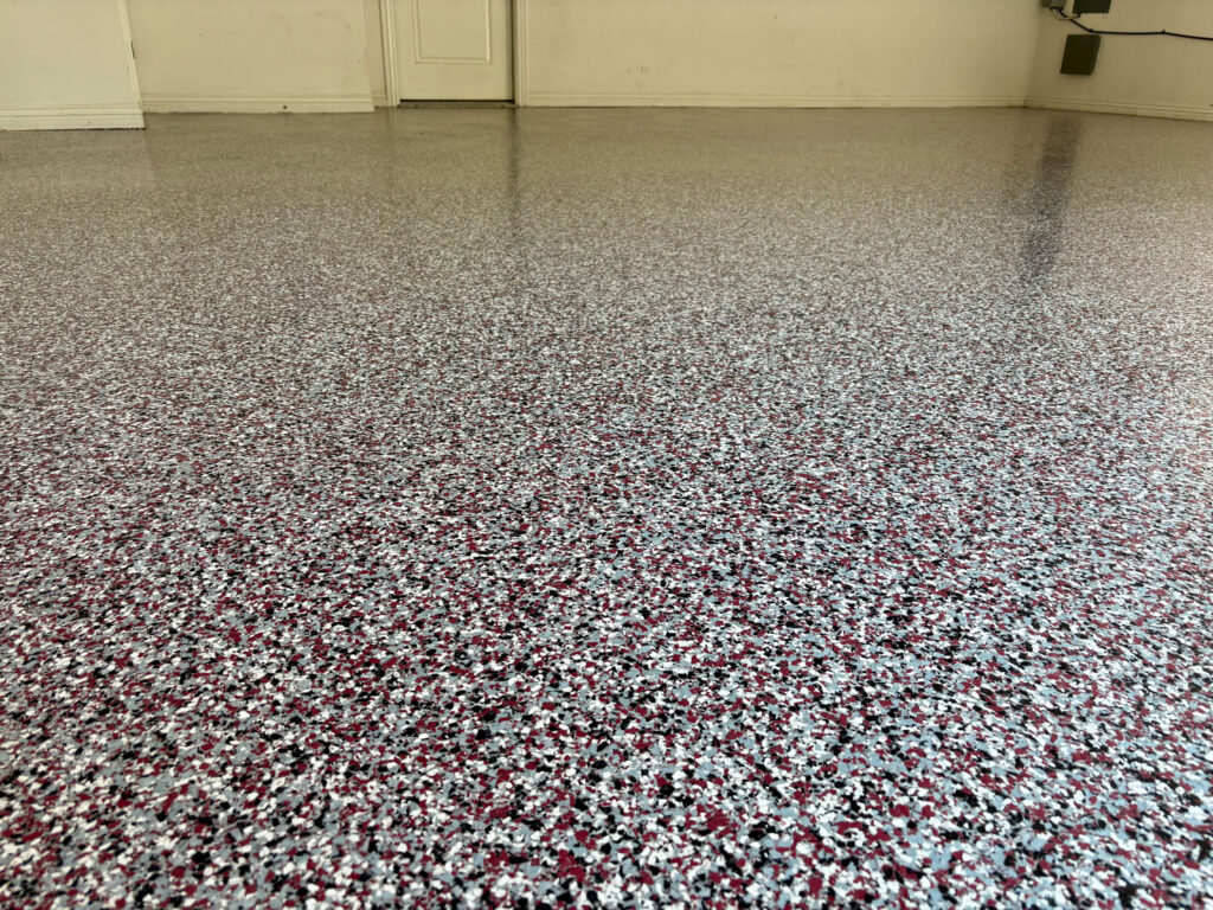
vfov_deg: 53.1
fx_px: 911
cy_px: 455
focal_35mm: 26
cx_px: 606
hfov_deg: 67.3
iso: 32
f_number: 1.6
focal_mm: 5.96
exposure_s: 1/149
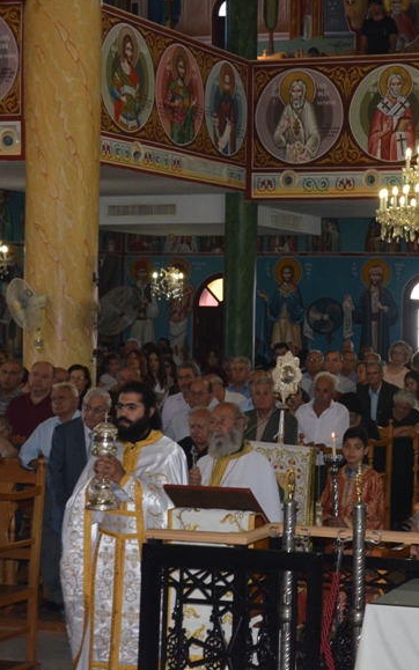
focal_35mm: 86
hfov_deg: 15.0
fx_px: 1571
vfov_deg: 24.1
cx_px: 405
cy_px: 305
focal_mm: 34
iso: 2000
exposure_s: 1/250
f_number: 6.3
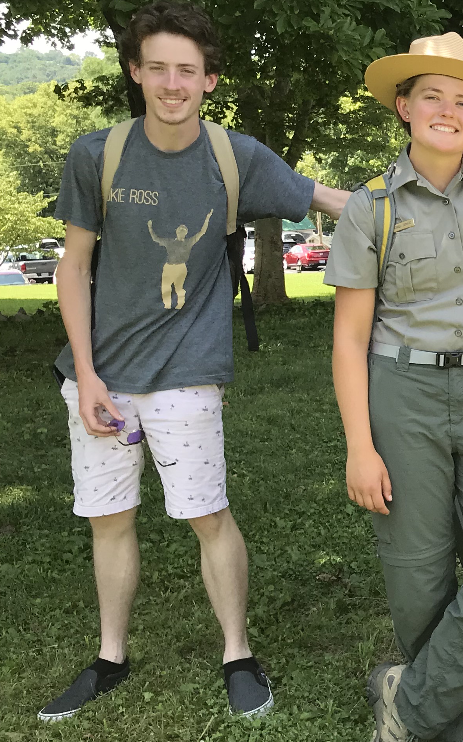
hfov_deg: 17.5
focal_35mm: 63
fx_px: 1272
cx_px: 781
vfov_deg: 32.5
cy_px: 349
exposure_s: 1/465
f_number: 1.8
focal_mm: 3.99
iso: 20
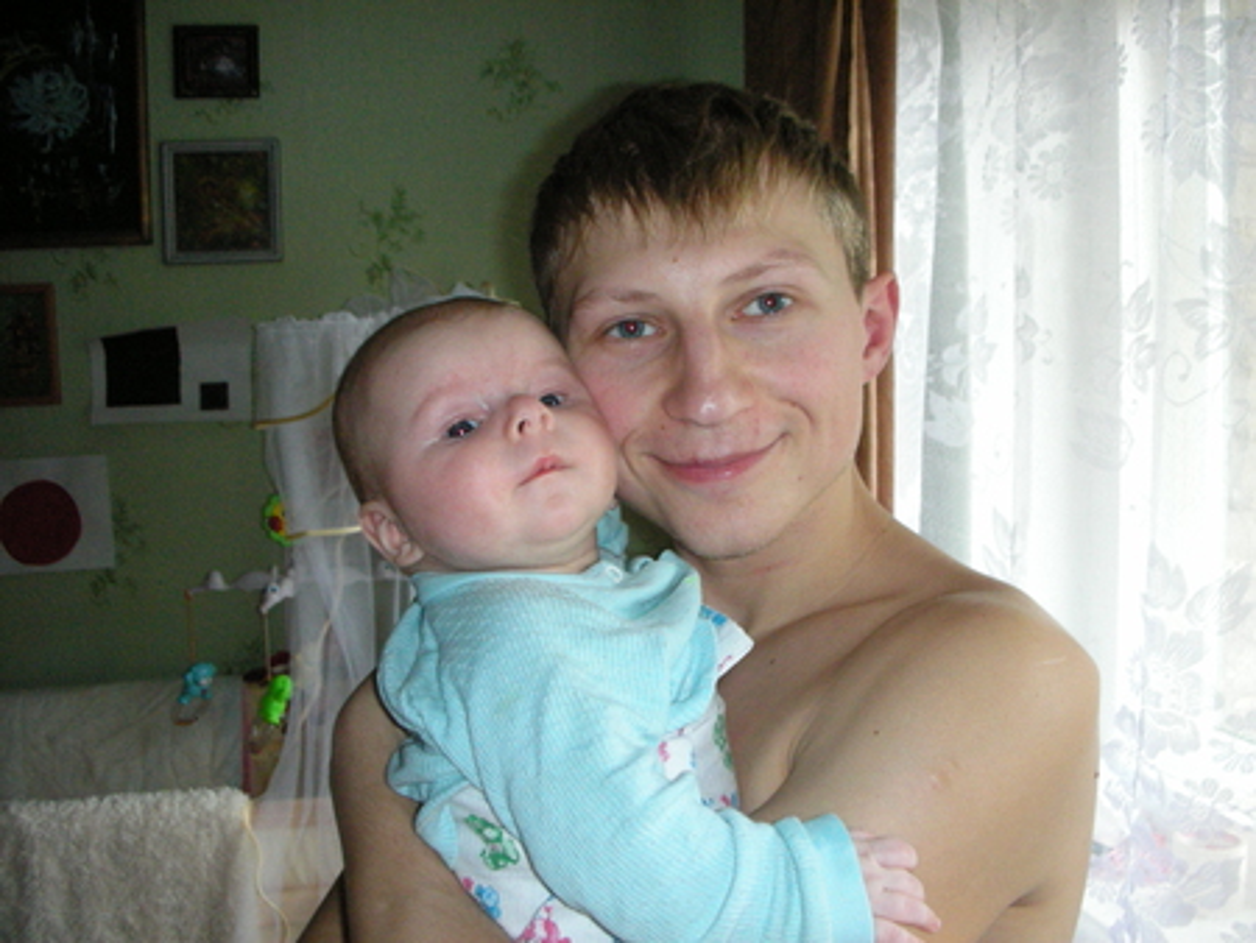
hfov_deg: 52.6
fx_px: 1271
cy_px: 472
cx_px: 628
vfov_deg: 40.7
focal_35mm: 35
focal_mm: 5.8
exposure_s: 1/30
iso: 400
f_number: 3
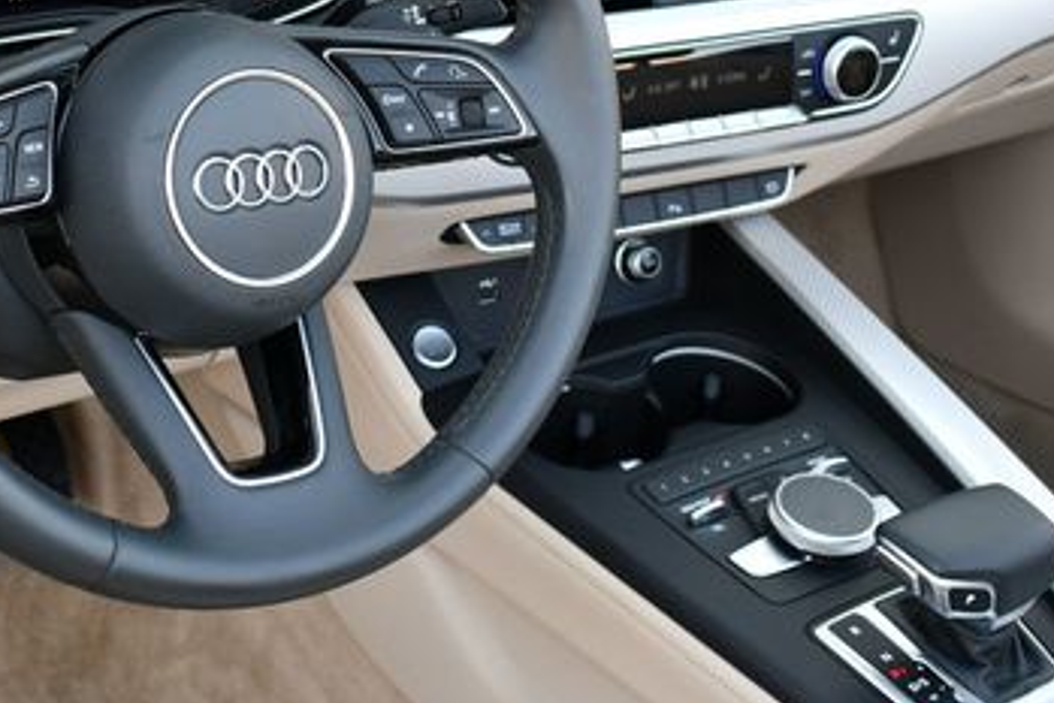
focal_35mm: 77
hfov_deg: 26.2
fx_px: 2255
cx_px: 347
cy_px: 103
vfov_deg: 17.5
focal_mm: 21
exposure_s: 1/250
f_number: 3.8
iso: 400
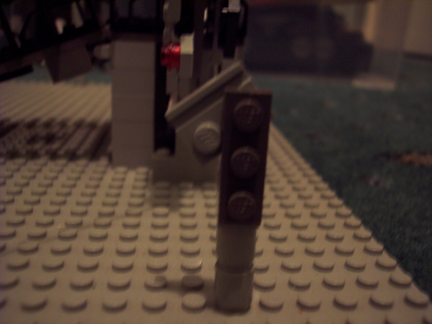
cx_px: 216
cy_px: 162
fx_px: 487
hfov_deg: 47.9
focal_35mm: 39
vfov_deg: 36.8
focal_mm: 8
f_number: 3.4
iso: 200
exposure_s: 1/4
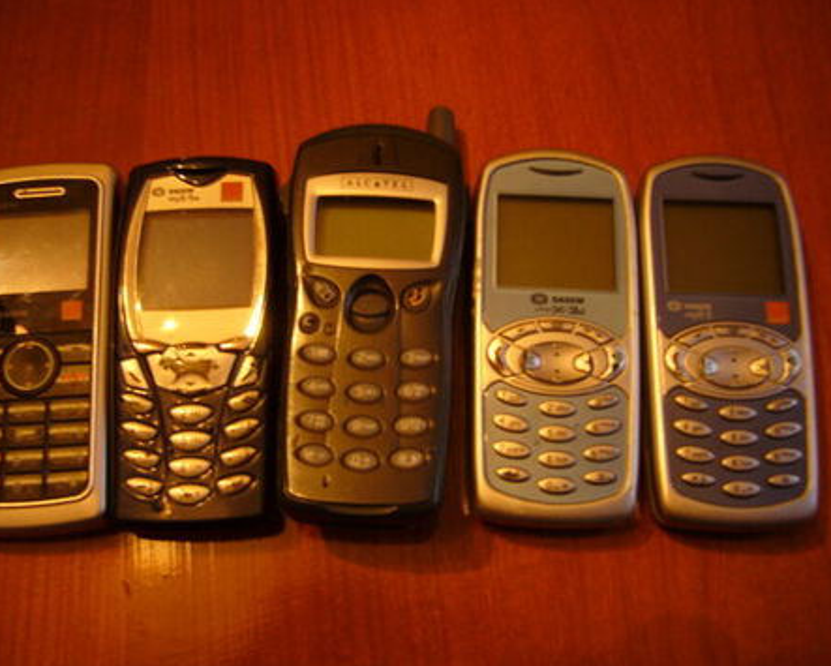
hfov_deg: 49.0
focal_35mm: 37
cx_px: 400
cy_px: 332
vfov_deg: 40.2
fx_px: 911
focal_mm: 5.8
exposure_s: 1/8
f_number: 2.8
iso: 200
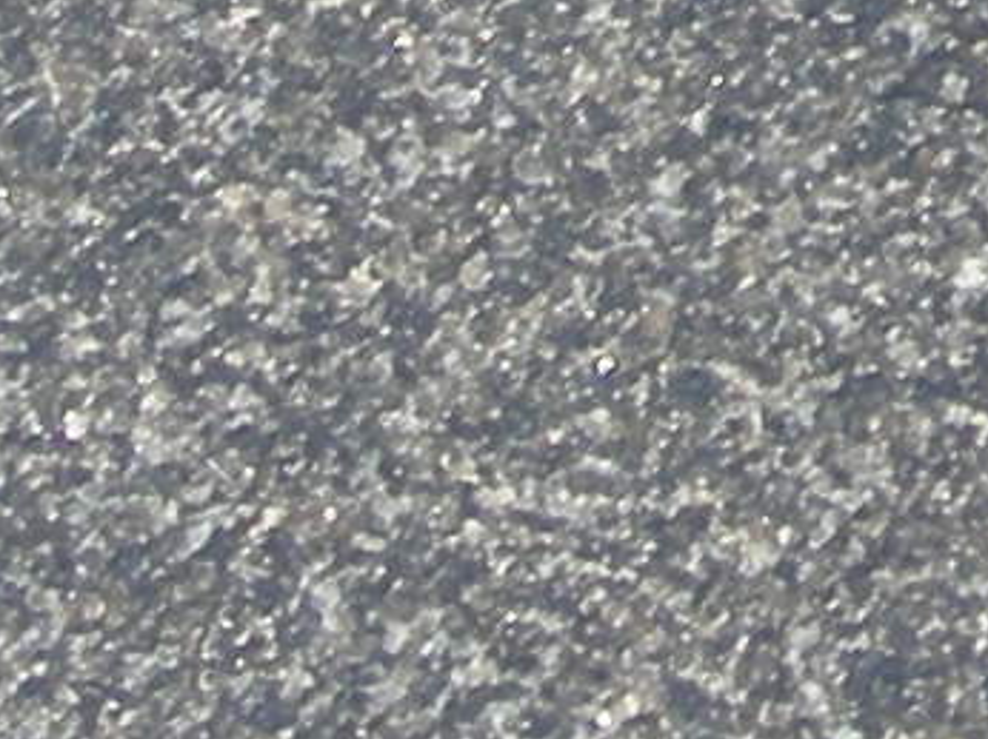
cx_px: 2530
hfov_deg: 5.7
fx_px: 9412
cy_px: -1869
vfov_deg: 4.3
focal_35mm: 330
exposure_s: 1/105
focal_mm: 9.1
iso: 64
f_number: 4.6
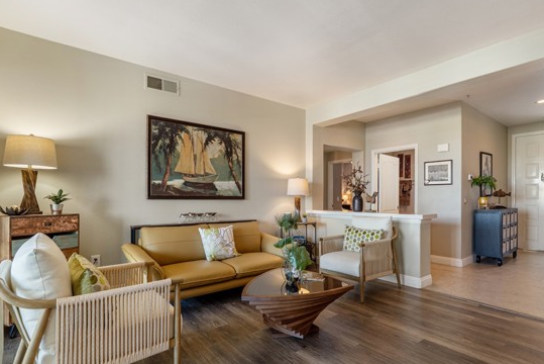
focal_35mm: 19
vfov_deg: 64.5
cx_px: 304
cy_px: 196
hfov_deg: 86.5
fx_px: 287
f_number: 9
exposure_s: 1/5
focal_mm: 16
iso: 800
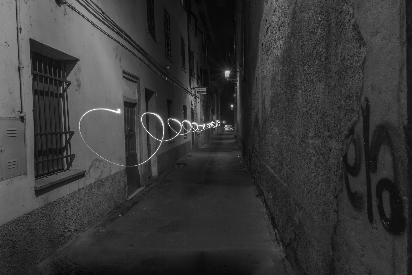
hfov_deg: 70.4
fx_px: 292
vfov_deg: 50.4
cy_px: 138
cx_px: 206
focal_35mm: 26
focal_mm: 17
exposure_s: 32
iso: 100
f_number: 20
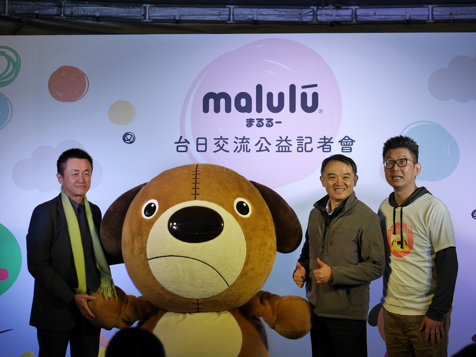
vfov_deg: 13.5
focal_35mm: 110
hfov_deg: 17.9
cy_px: 178
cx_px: 238
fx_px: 1513
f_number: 3.2
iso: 200
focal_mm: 55
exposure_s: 1/250
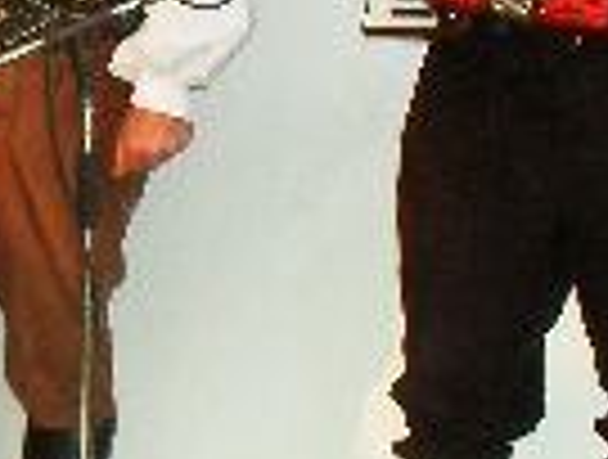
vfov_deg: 8.2
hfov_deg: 10.6
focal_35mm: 181
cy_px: 110
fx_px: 3188
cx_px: -234
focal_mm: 8.7
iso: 240
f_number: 3.9
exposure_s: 1/45
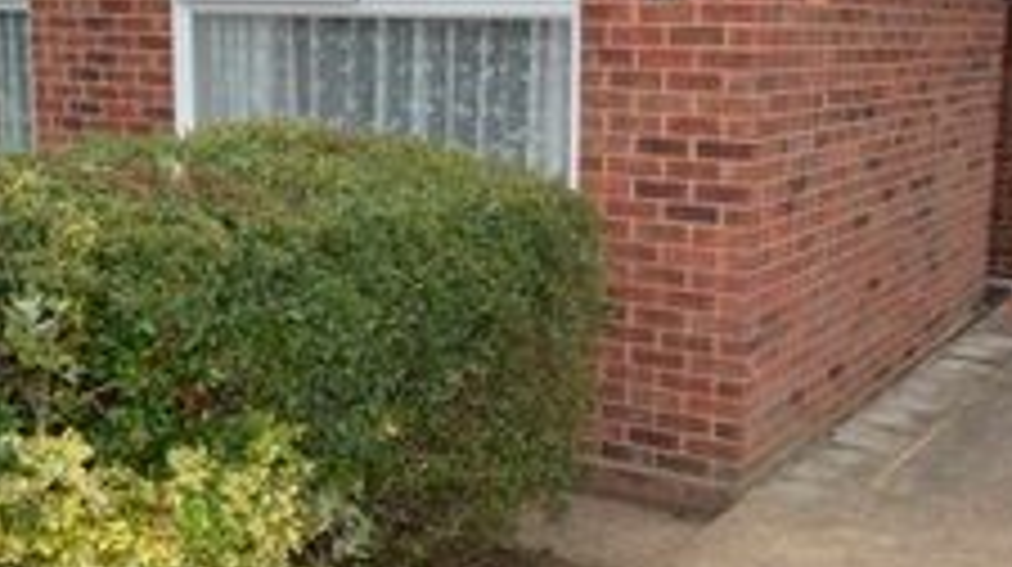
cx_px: 634
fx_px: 1313
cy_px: 268
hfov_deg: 41.8
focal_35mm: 49
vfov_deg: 24.3
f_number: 5.6
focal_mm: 10
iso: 100
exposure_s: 1/200
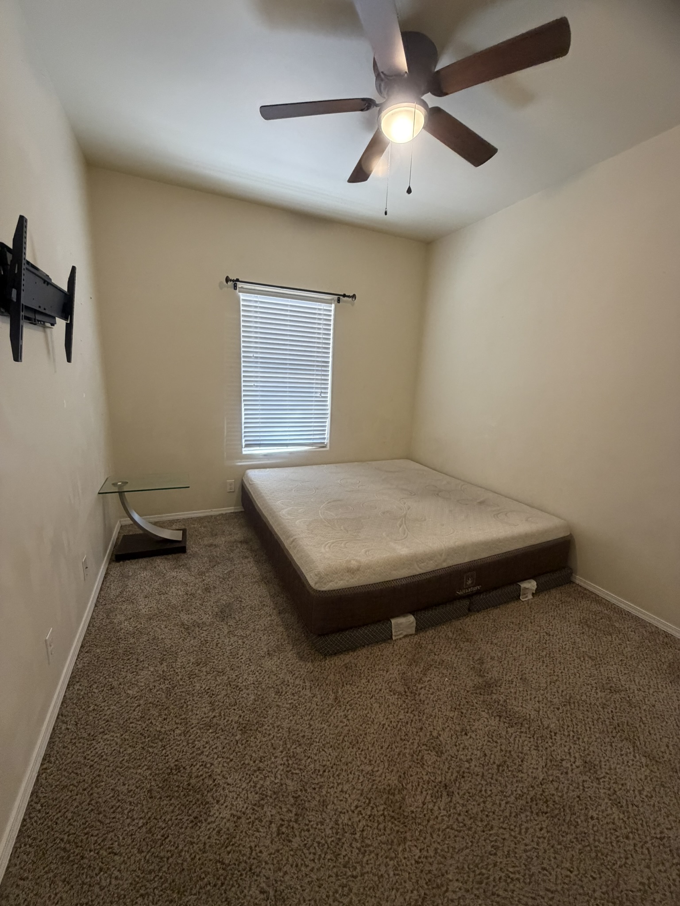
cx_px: 340
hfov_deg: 85.7
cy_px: 453
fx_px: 367
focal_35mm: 14
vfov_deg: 102.1
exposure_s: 1/60
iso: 500
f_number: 2.2
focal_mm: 2.22
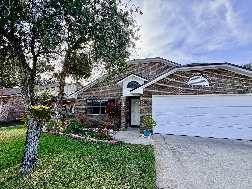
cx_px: 126
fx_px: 102
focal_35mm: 14
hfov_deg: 102.1
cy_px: 94
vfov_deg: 85.7
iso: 40
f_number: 2.2
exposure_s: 1/770
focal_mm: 2.22
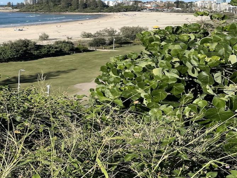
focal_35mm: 56
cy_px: 32
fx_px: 383
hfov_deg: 32.4
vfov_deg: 25.6
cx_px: 17
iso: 32
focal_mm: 4.2
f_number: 1.6
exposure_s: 1/4292
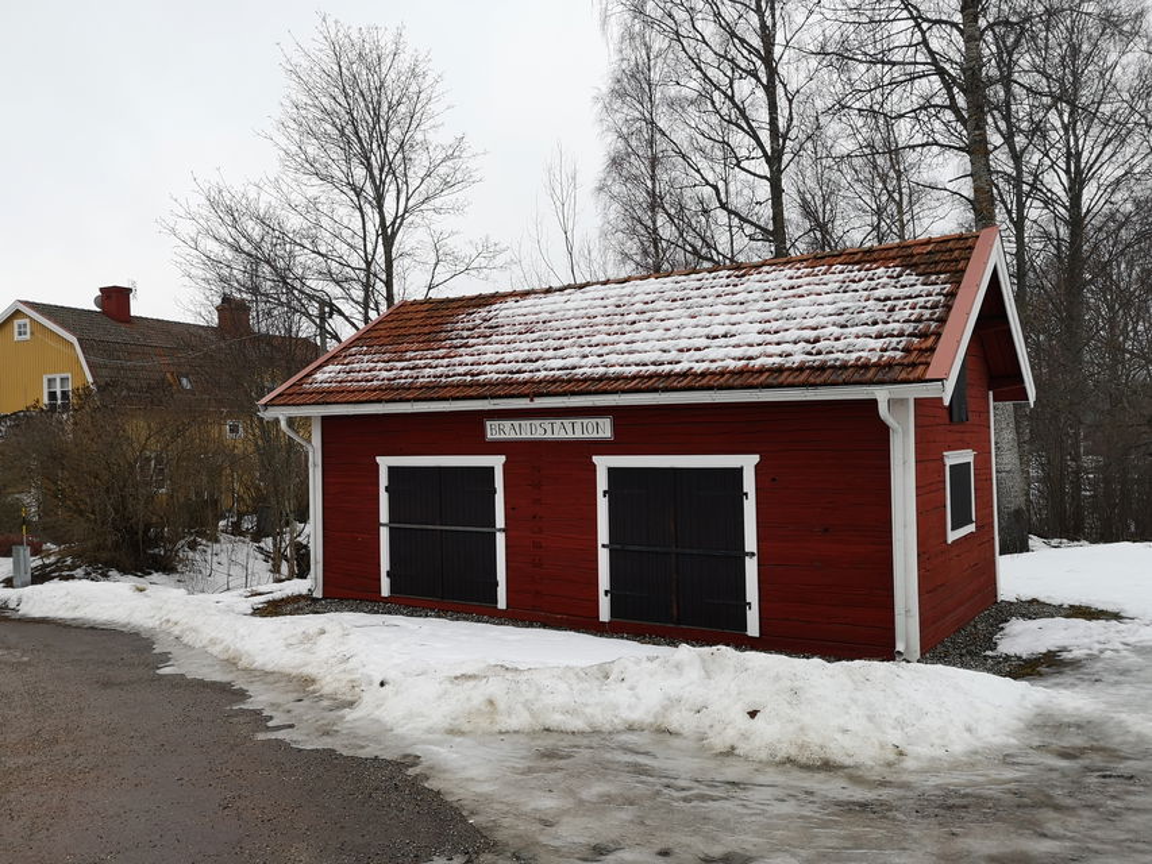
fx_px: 899
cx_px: 576
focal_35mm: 27
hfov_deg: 65.3
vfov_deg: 51.4
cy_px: 432
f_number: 1.8
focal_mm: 3.95
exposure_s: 1/689
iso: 50
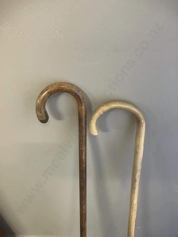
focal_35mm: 28
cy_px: 118
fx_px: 192
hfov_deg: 49.7
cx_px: 89
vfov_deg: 63.4
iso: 250
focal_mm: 3.99
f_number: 1.8
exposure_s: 1/33
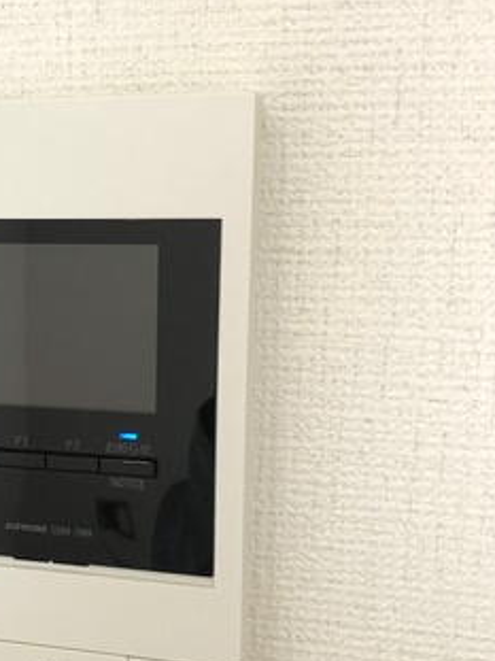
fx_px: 1202
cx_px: -16
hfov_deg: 22.3
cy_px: 412
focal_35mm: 63
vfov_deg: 30.6
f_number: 1.8
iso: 20
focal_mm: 3.99
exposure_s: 1/50
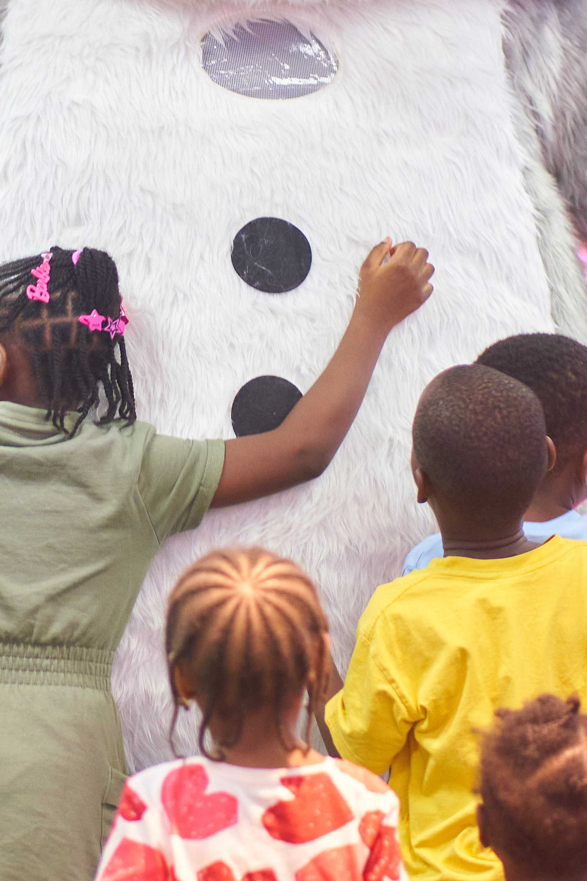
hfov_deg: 5.3
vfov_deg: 7.9
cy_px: 145
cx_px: 211
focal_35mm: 261
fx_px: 6382
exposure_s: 1/100
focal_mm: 85
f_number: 2
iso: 640
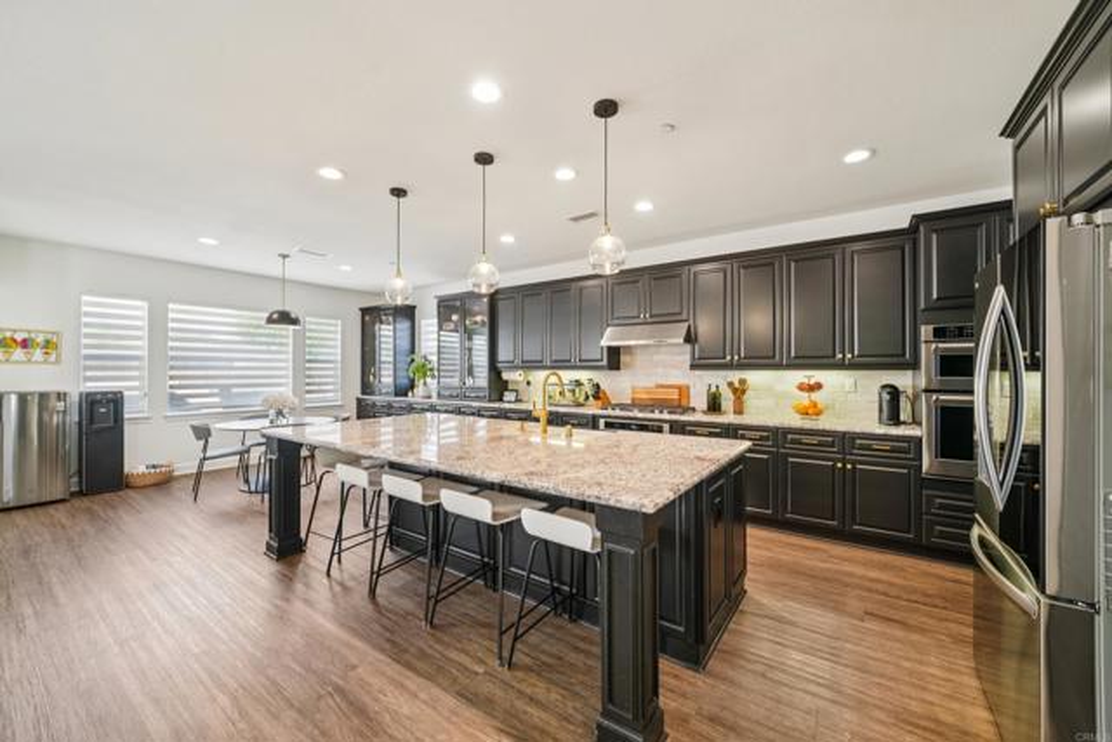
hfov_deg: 108.3
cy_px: 371
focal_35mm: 13
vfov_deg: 85.5
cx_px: 556
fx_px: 402
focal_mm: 13
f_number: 8
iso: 400
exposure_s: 1/10
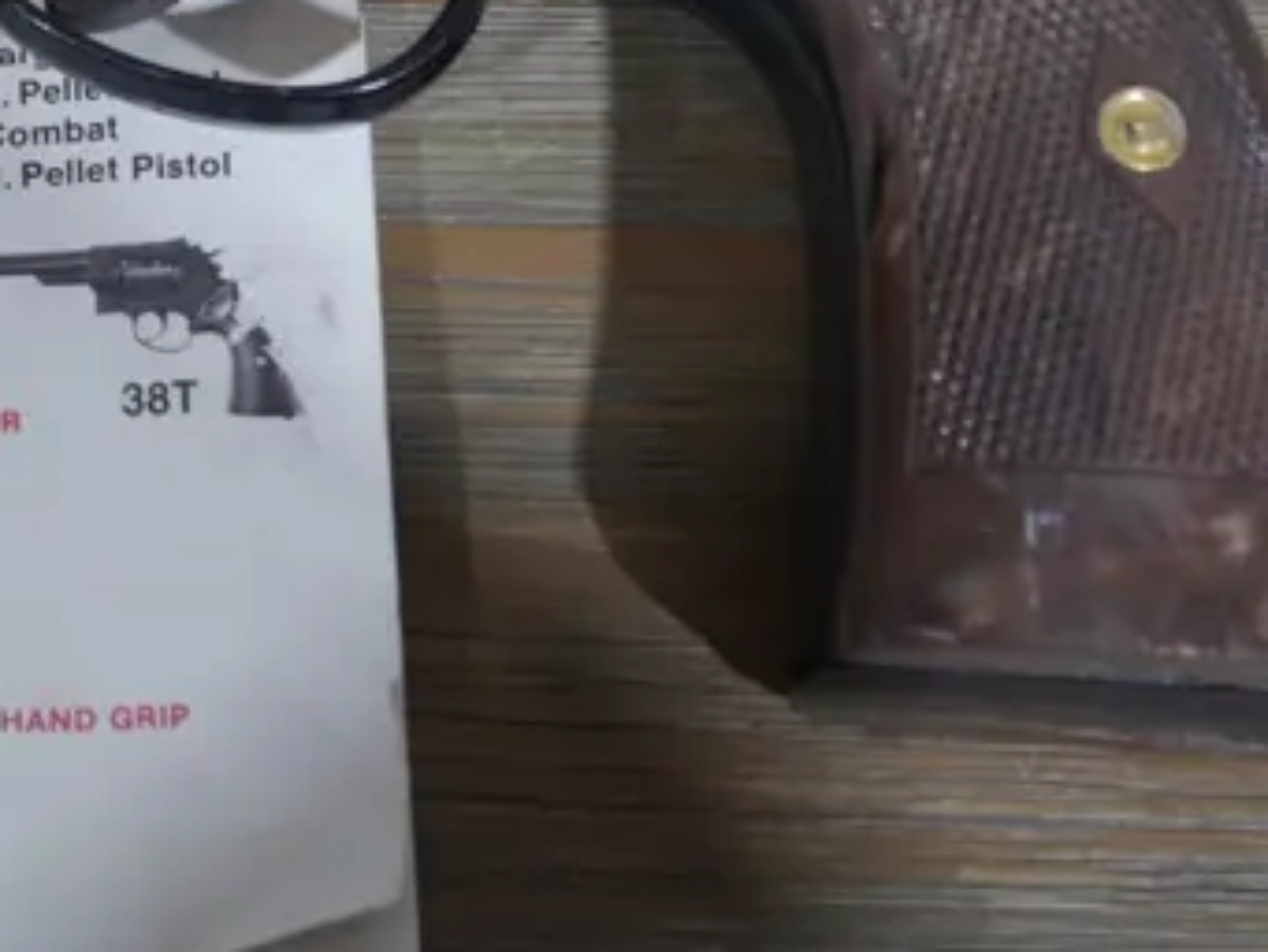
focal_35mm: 114
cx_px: -238
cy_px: -24
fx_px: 4177
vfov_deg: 12.8
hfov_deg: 16.6
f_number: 4.1
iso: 500
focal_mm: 19
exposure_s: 1/60
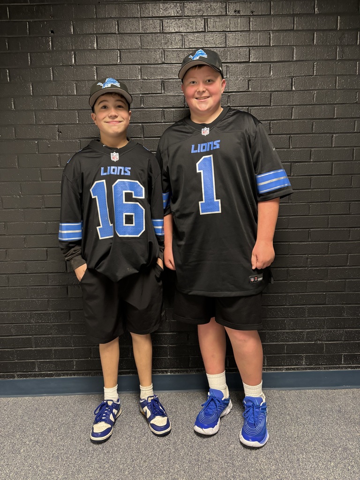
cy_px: 240
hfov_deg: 53.1
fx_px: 361
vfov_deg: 67.3
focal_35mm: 26
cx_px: 180
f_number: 1.6
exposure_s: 1/40
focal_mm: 5.96
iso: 400
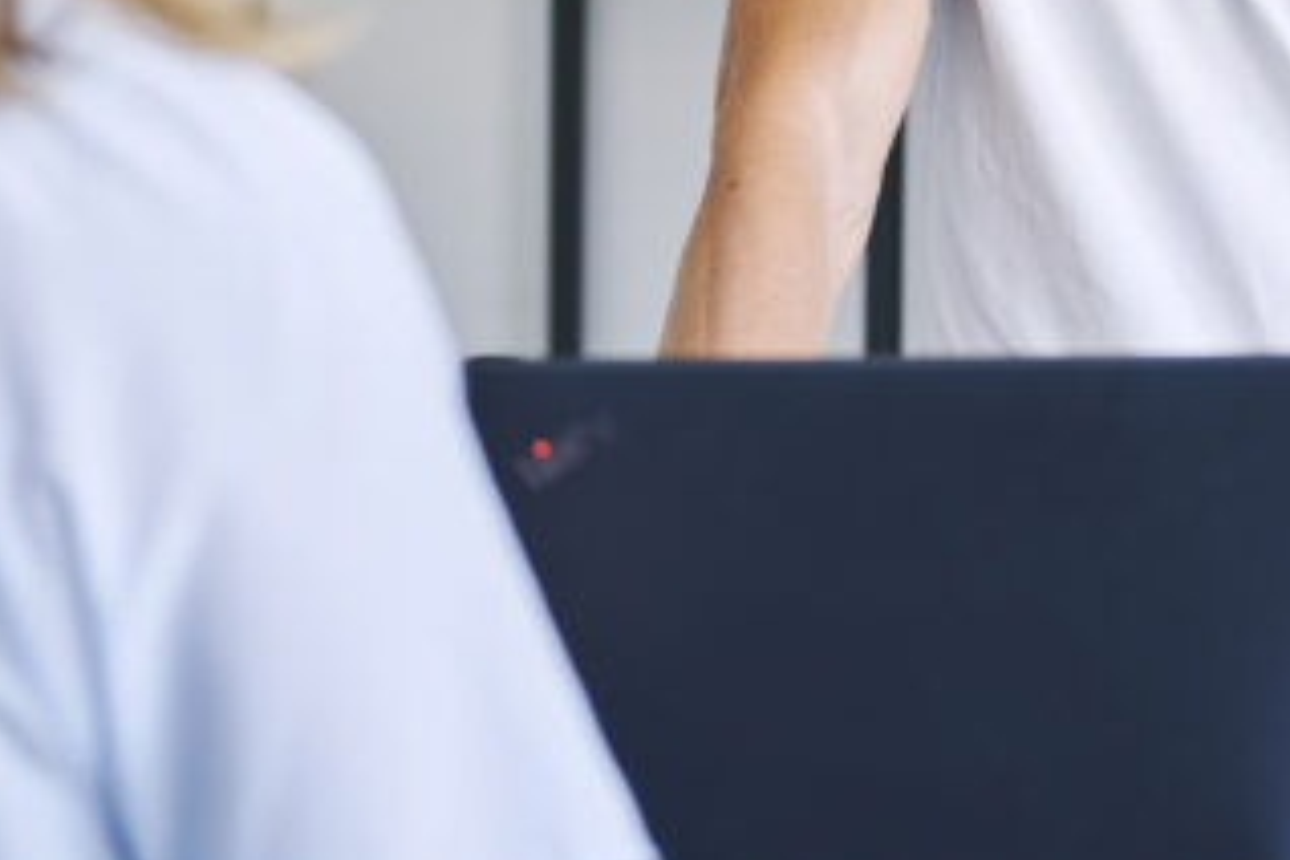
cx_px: 941
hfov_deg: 12.7
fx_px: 5769
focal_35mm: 161
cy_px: -99
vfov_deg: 8.5
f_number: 1.8
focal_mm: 50
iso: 250
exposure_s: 1/160
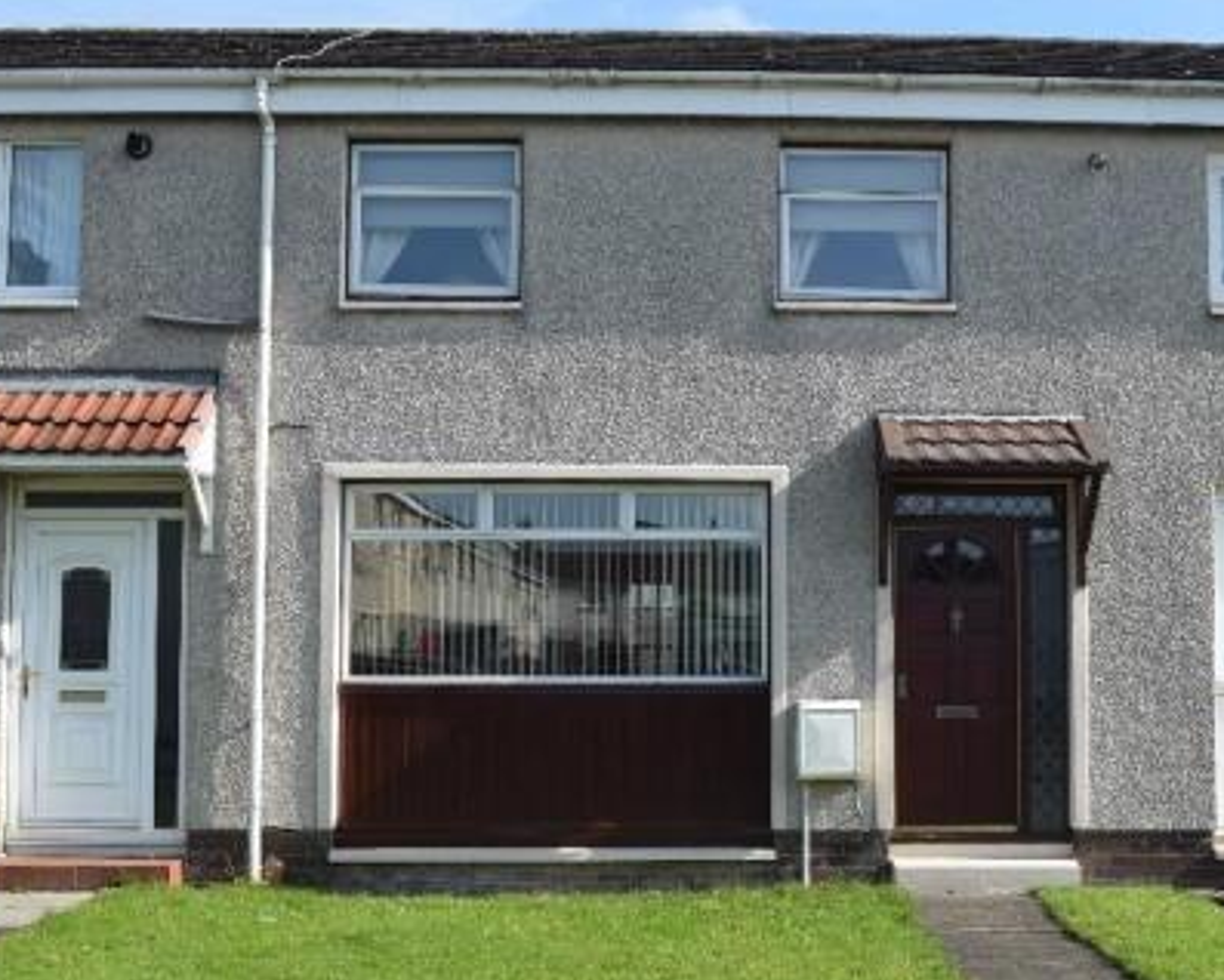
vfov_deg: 31.0
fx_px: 1768
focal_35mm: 49
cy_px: 553
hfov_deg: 37.8
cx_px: 819
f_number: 8
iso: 100
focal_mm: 21
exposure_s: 1/250
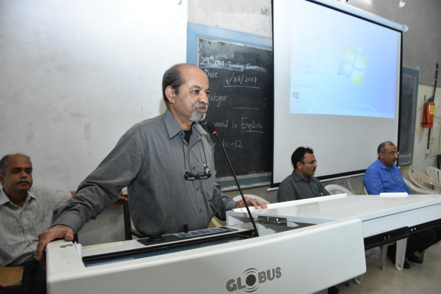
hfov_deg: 67.4
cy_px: 147
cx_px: 220
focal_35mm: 27
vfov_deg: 47.9
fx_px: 331
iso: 1600
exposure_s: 1/80
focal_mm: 18
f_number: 5.6
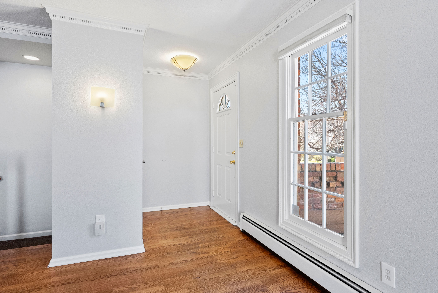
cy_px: 146
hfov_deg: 86.9
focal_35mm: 19
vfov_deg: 64.6
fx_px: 231
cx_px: 219
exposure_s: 1/20
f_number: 8
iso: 640
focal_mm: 19
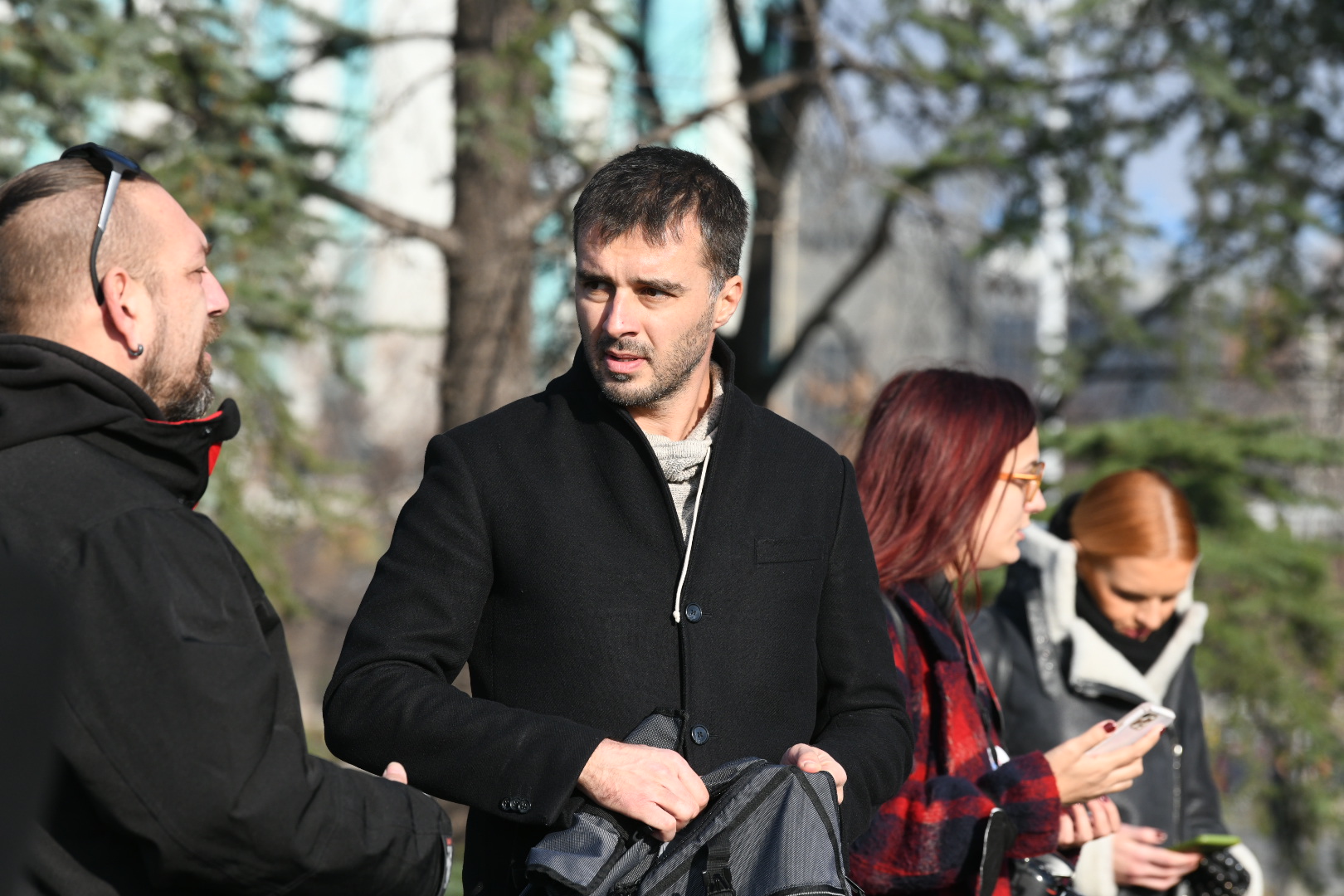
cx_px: 672
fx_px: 6346
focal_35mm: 170
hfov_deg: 12.1
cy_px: 448
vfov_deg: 8.1
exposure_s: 1/4000
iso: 1000
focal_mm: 170
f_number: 5.6
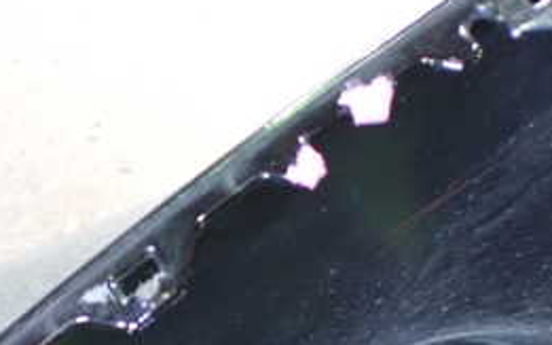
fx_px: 1098
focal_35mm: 73
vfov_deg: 17.5
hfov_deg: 28.1
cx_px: 186
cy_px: 332
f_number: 2.3
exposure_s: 1/40
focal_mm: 5.4
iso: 800
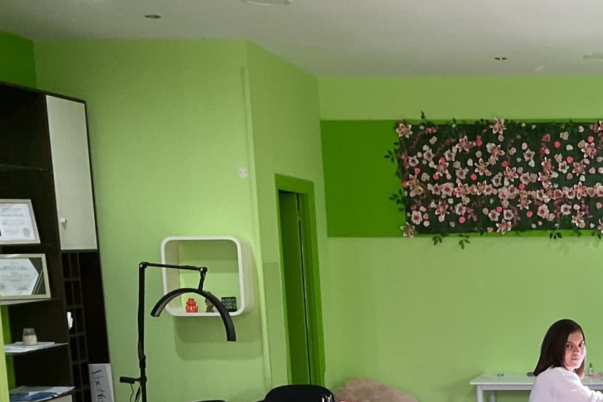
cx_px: 658
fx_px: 1156
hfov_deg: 26.9
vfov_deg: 19.0
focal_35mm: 69
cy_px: 437
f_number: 1.8
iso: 80
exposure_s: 1/60
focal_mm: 3
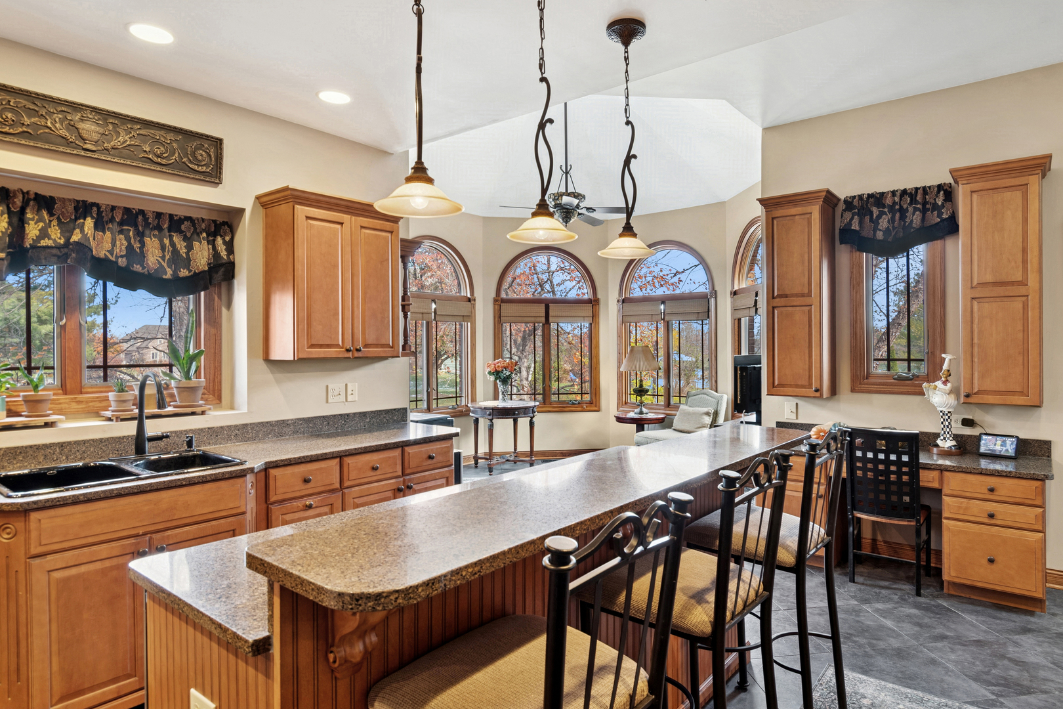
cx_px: 532
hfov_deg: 85.4
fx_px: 576
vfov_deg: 63.2
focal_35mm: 20
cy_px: 354
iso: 250
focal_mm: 13
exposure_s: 1/2.5
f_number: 8
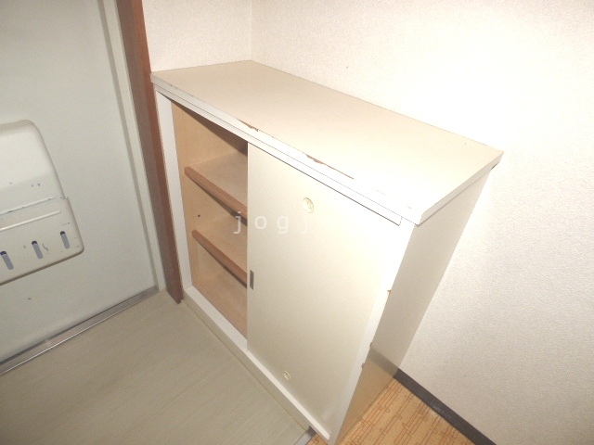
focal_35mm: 20
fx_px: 343
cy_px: 222
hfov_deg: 81.7
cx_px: 297
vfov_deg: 66.0
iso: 200
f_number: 2.8
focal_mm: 3.58
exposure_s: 1/60
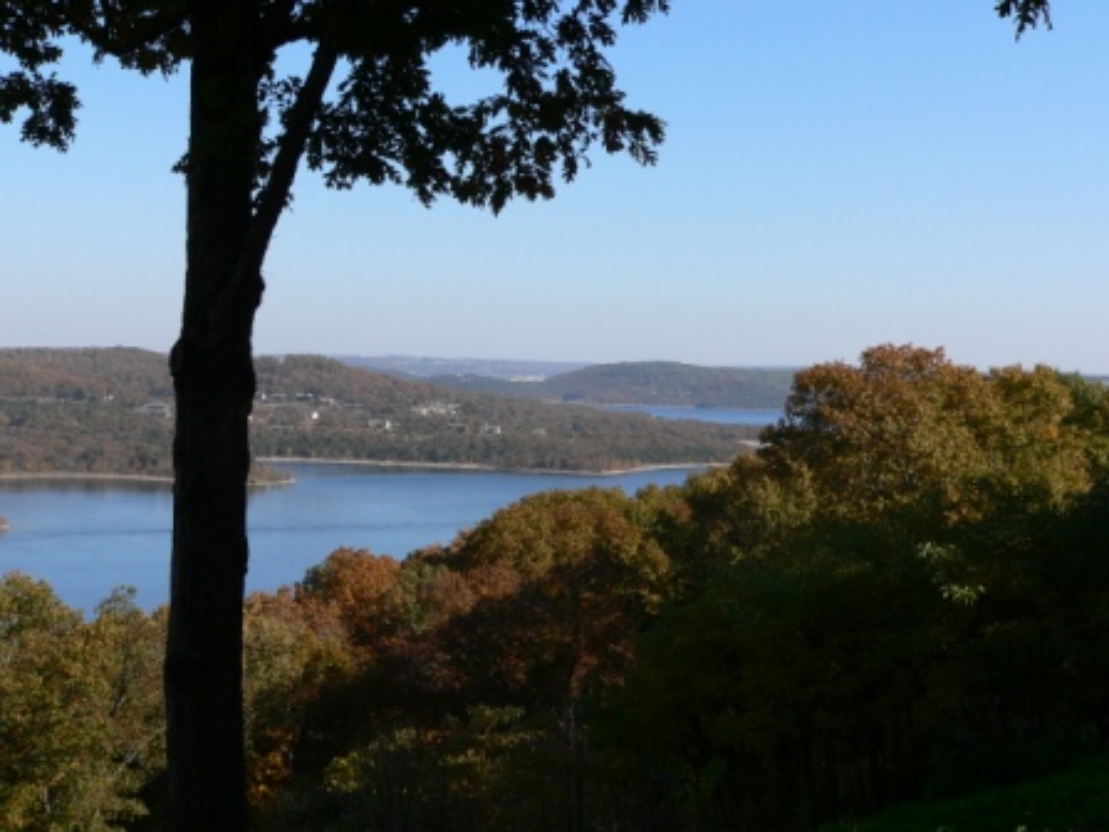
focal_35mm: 60
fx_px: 1922
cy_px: 416
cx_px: 554
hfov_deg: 32.2
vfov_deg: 24.4
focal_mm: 10
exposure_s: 1/500
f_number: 4.6
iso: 80
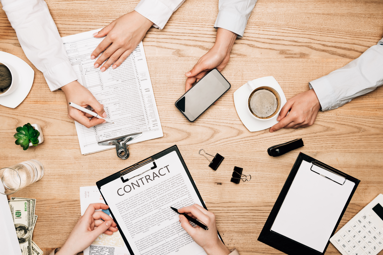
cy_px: 128
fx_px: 426
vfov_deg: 33.4
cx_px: 192
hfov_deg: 48.4
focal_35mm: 40
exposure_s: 1/160
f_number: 9
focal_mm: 40
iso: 100
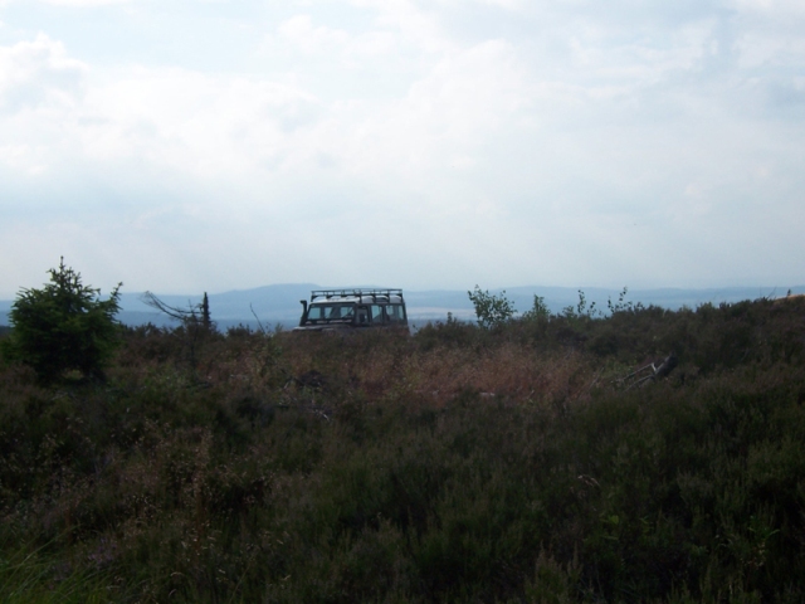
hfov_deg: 32.2
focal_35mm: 60
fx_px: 1395
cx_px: 402
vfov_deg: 24.4
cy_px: 302
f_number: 4.8
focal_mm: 10
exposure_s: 1/750
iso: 80
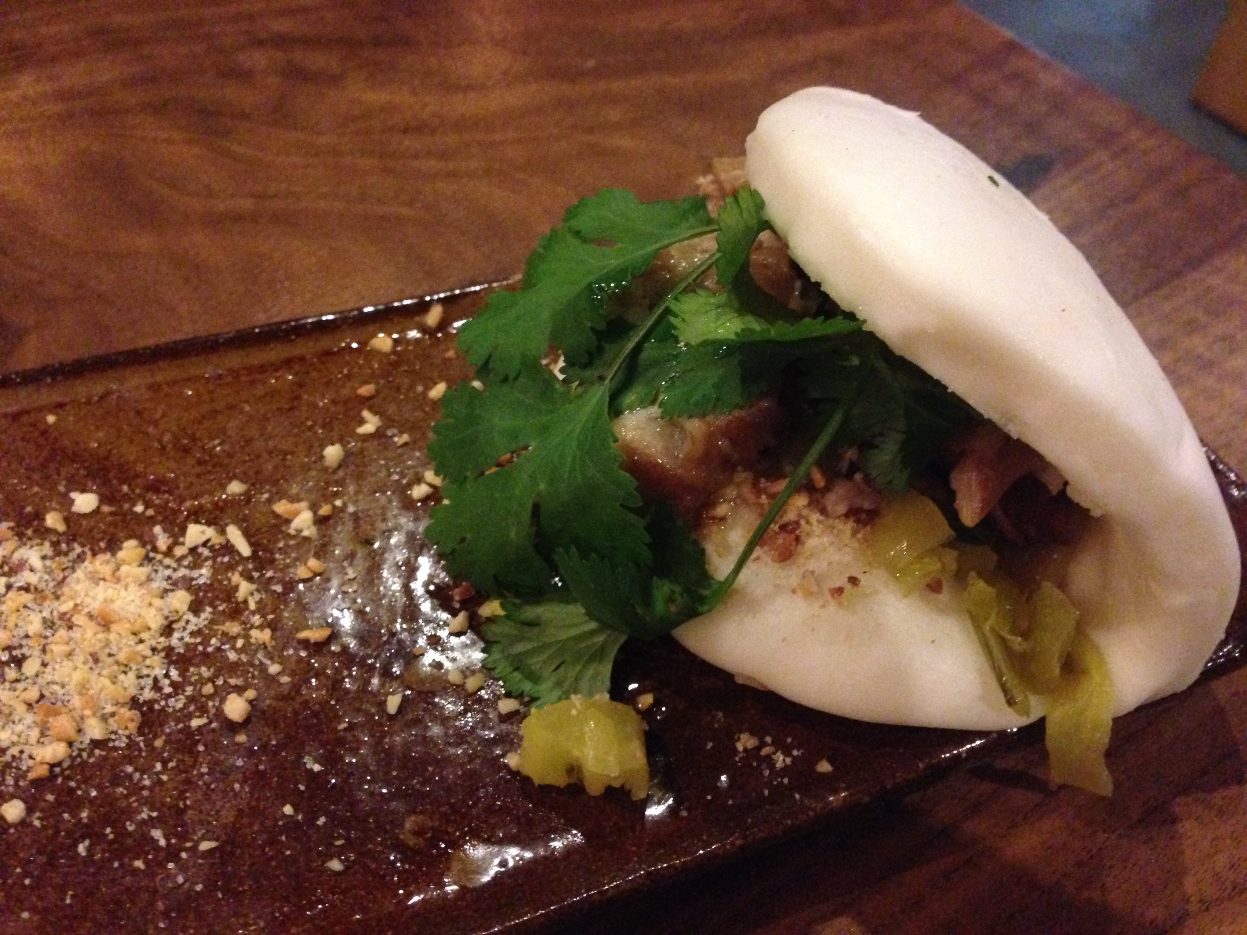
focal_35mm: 33
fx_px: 1189
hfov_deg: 55.4
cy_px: 468
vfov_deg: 42.9
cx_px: 624
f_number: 2.4
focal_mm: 4.12
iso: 800
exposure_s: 1/15
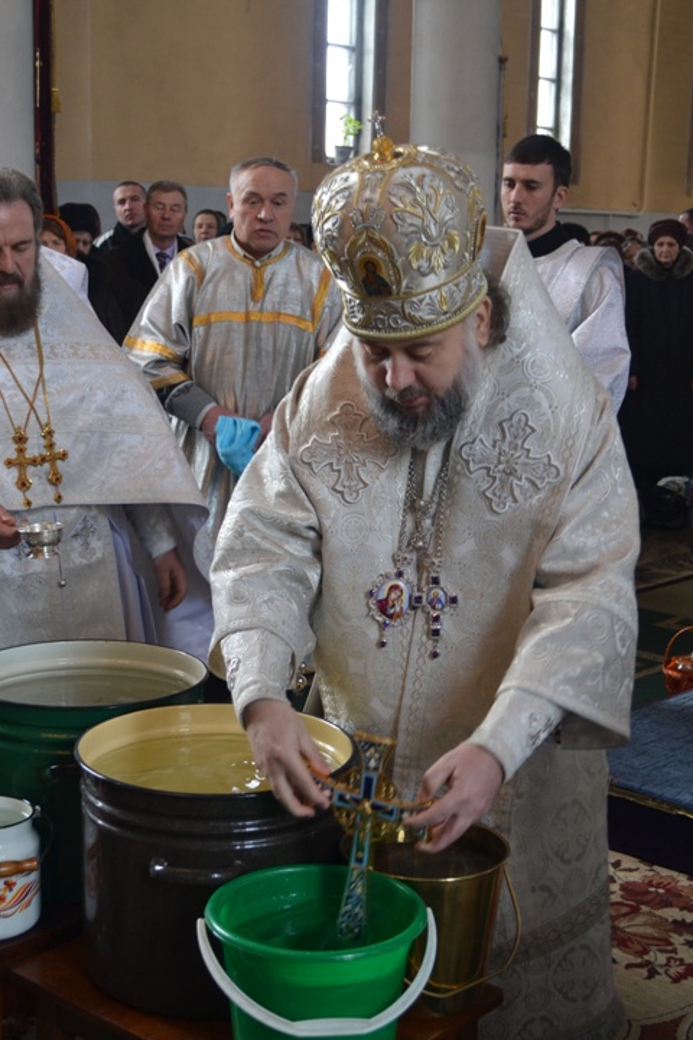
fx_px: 1444
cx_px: 349
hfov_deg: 27.0
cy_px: 543
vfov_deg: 39.6
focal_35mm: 50
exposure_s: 1/30
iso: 800
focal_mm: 30
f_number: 4.5
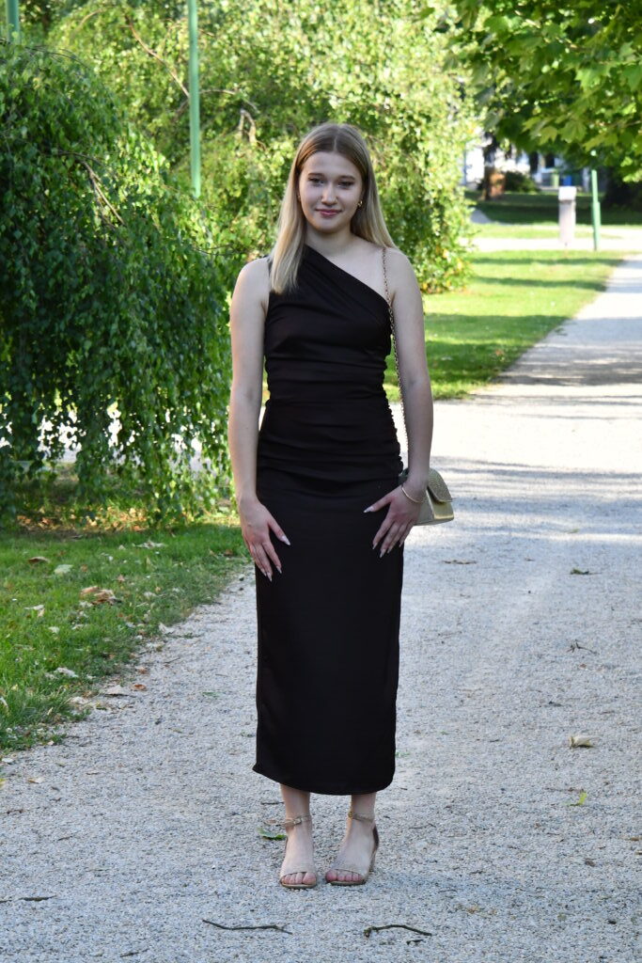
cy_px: 482
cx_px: 321
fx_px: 4011
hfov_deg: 9.2
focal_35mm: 150
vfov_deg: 13.7
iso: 800
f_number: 9
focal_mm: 100
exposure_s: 1/320
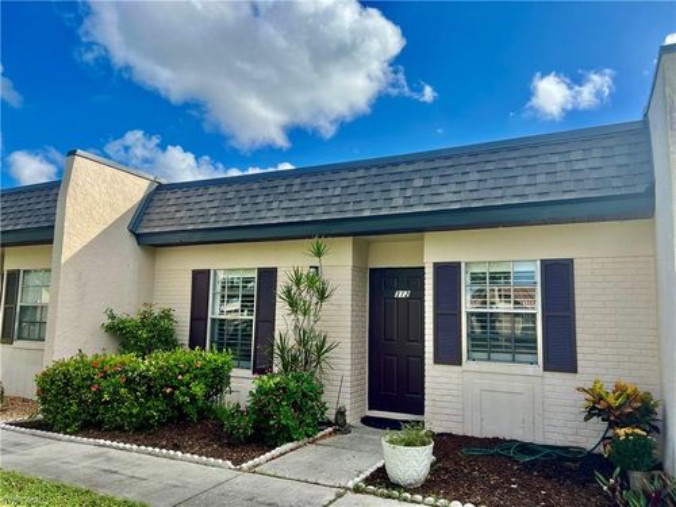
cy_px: 254
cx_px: 338
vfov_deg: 53.1
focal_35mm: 26
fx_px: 508
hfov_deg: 67.3
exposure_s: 1/2841
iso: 50
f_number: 1.5
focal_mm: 5.7
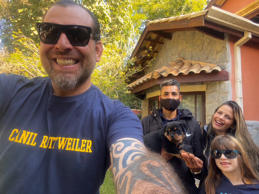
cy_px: 97
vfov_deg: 58.9
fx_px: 172
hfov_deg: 73.9
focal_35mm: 23
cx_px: 130
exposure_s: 1/100
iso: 100
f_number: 2.2
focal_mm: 2.71
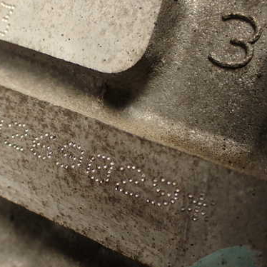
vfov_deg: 33.3
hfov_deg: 32.9
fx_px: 445
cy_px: 158
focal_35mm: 51
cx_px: 72
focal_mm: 6.37
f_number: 2.5
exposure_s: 1/80
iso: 100
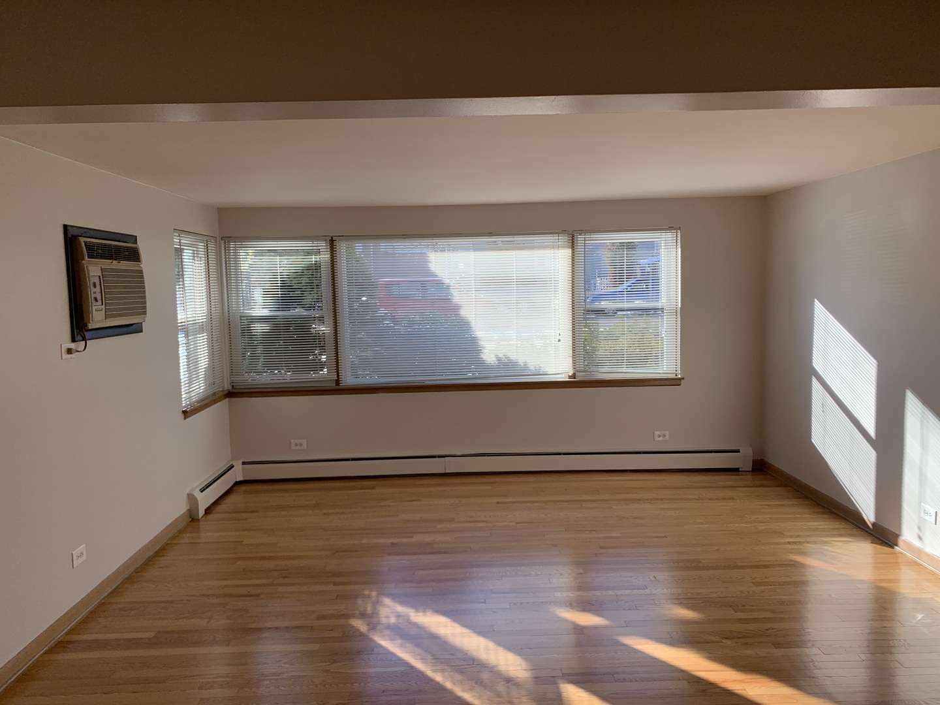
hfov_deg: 67.3
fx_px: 706
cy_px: 352
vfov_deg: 53.1
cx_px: 470
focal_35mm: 26
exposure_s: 1/405
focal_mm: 4.25
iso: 25
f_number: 1.8
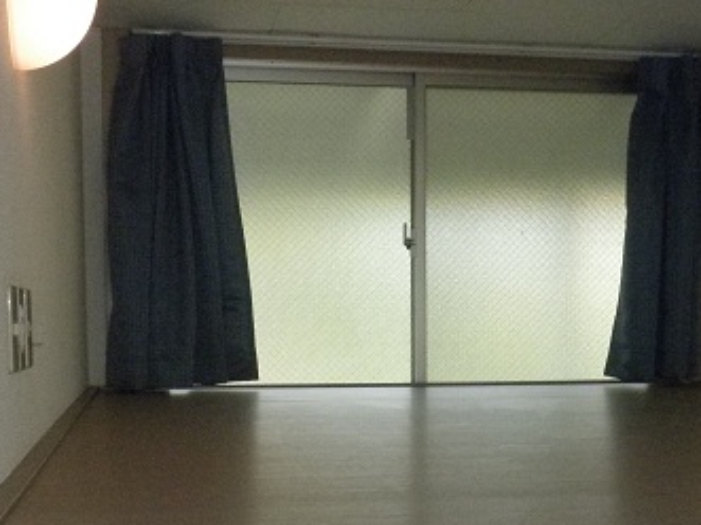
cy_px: 437
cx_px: 394
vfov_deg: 22.9
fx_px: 1275
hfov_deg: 30.7
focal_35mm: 63
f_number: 3.2
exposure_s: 1/500
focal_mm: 6.1
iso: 800
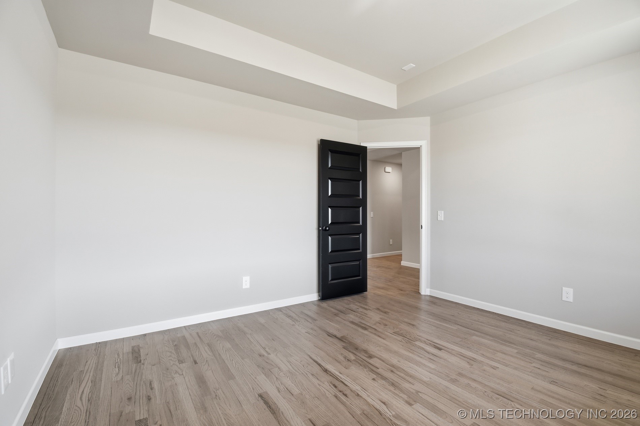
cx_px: 320
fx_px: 267
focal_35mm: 15
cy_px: 213
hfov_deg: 100.4
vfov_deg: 77.3
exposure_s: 1/50
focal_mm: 10
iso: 250
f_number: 9
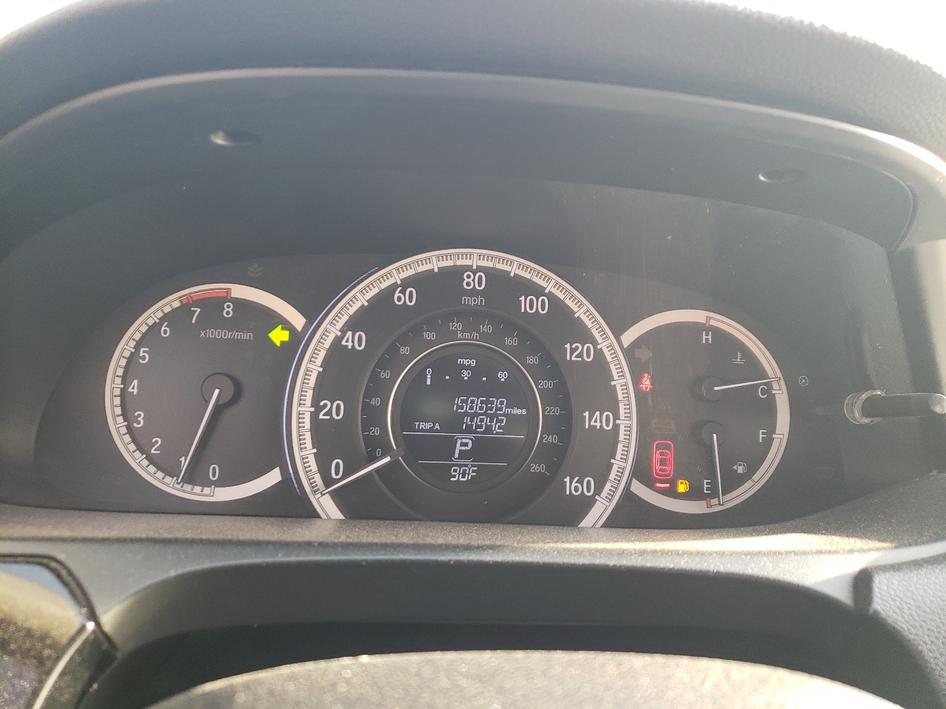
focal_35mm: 26
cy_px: 354
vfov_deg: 53.1
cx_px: 473
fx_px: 711
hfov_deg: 67.3
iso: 110
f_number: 1.5
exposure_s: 1/60.2
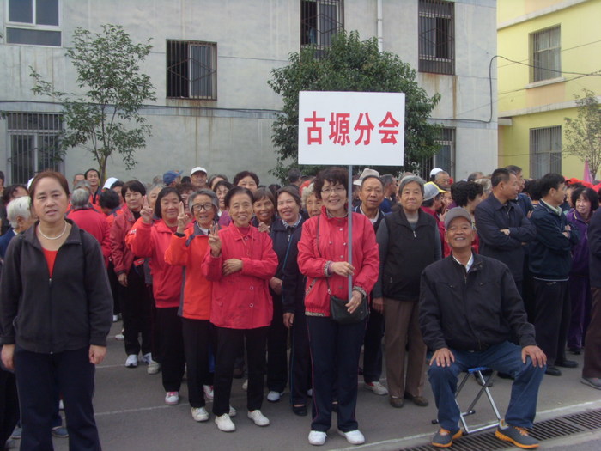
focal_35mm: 36
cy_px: 226
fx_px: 625
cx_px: 300
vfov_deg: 39.7
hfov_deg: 51.4
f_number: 3.5
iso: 80
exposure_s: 1/180
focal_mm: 6
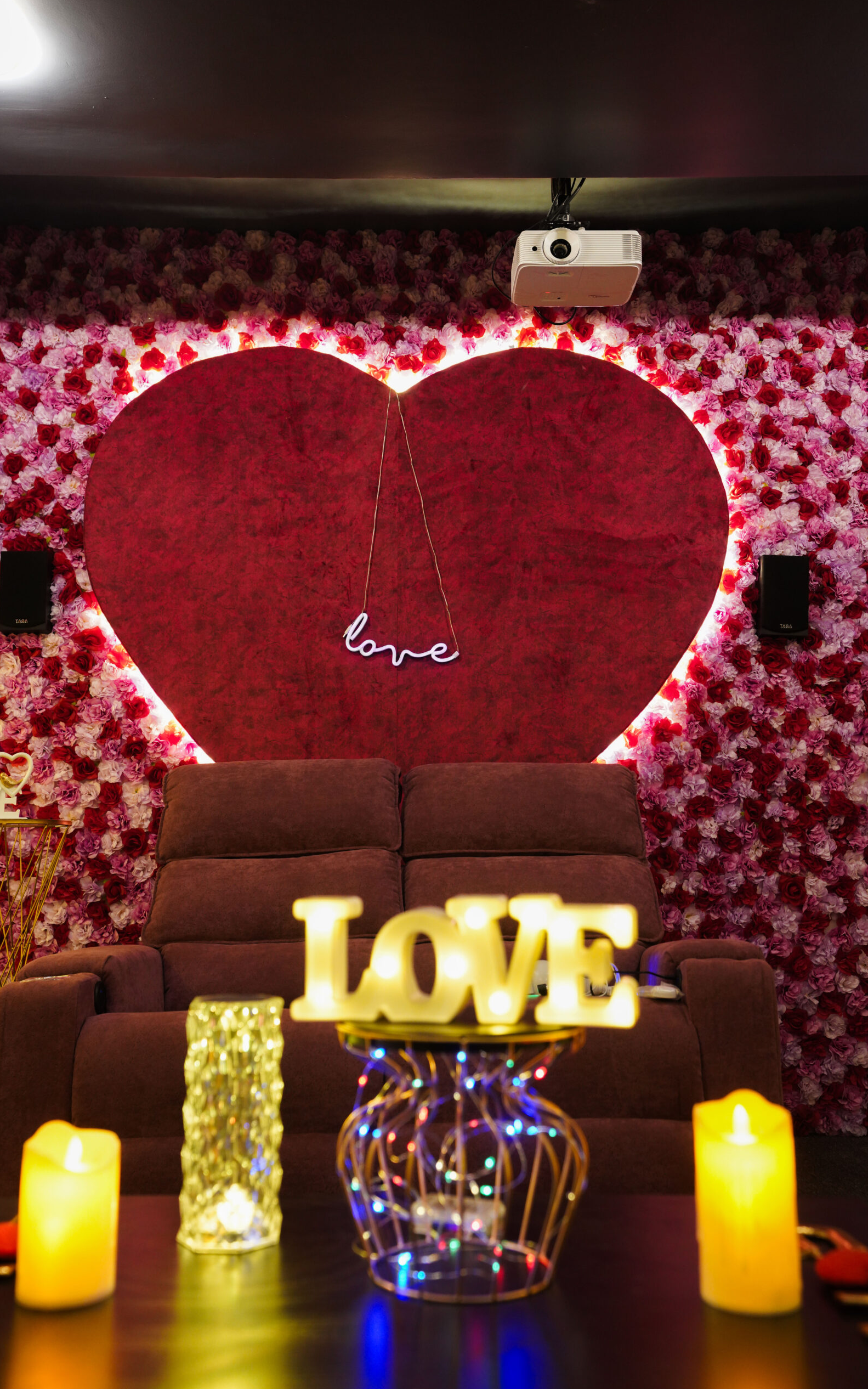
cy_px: 690
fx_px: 1287
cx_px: 419
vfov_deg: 56.7
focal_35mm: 34
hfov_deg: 37.3
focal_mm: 33
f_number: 4
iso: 1250
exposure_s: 1/20
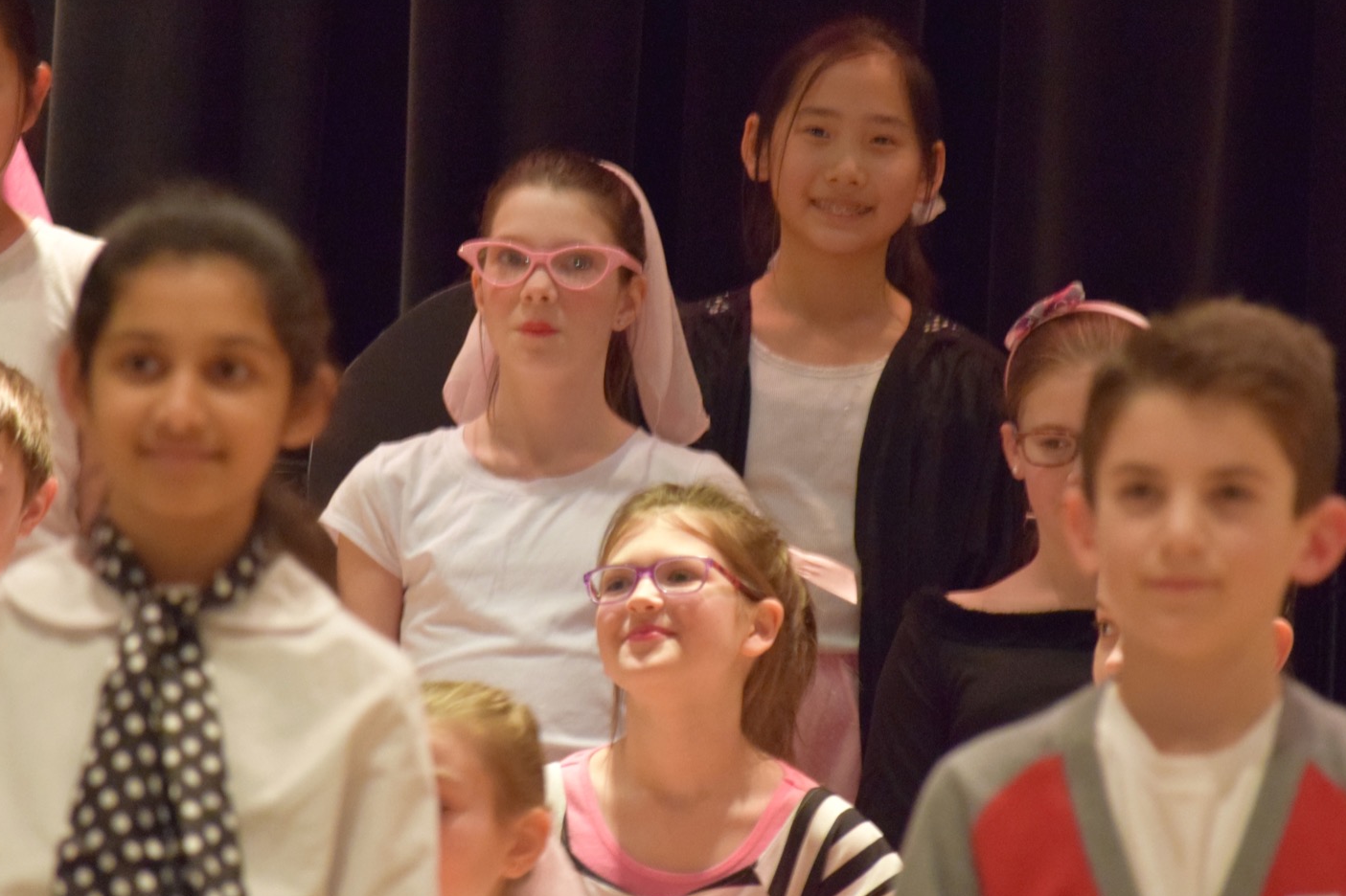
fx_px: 13969
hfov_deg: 5.5
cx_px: 536
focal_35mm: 374
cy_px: 412
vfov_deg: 3.7
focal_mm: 175
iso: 3200
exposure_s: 1/30
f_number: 5.3
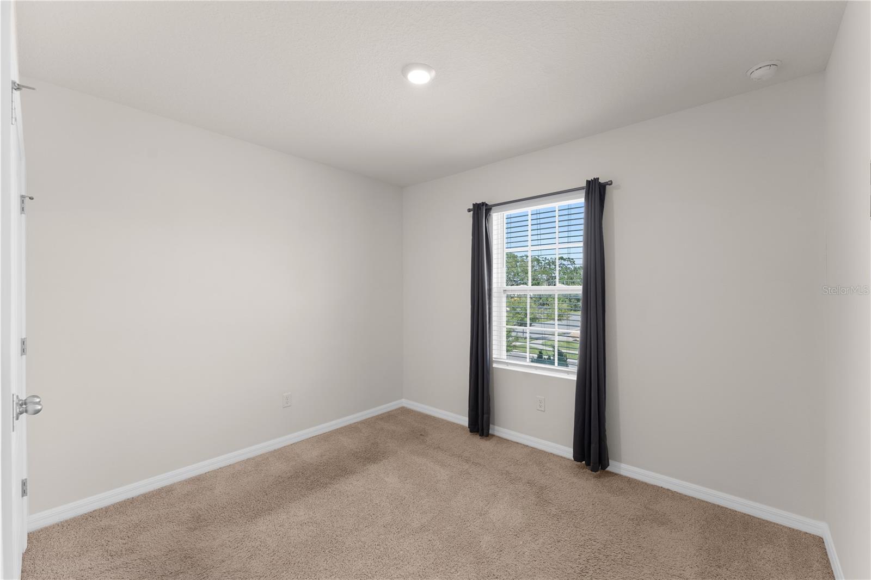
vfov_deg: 81.2
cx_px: 436
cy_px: 290
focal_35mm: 14
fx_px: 339
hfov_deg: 104.3
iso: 400
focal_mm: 14
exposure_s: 1/13
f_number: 7.1
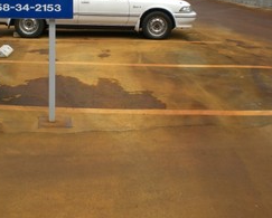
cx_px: 102
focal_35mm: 61
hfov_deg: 30.8
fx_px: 492
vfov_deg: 24.8
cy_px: 64
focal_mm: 6.3
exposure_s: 1/500
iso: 50
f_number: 4.4
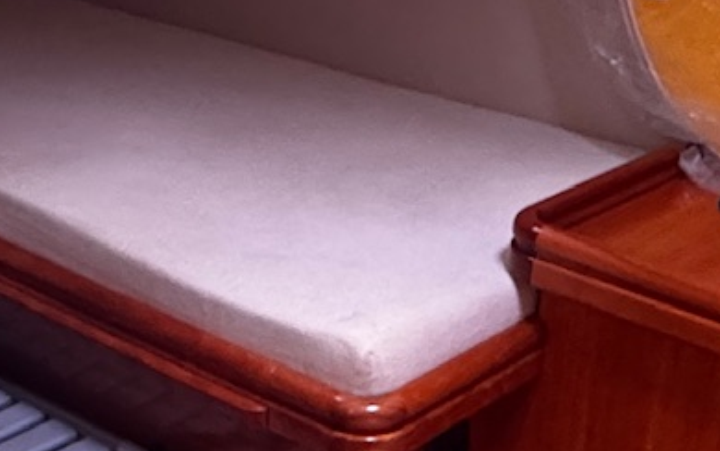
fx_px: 1531
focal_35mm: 78
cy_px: 231
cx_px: 155
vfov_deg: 16.7
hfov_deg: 26.0
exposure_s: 1/60
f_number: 2.2
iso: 500
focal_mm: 2.22
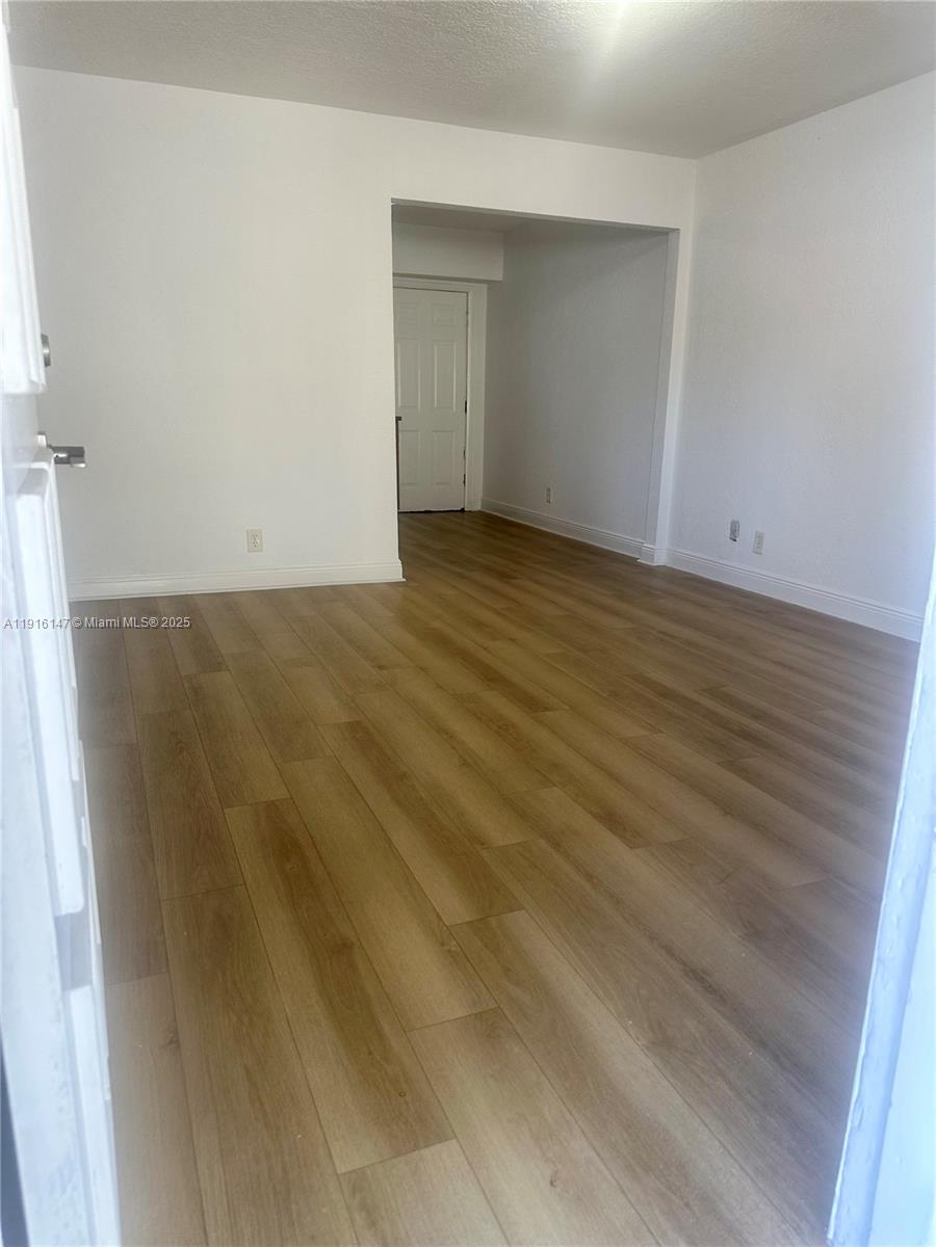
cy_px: 624
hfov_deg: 56.8
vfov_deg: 71.6
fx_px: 865
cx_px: 468
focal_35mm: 24
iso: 100
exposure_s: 1/120
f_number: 1.78
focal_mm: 6.86
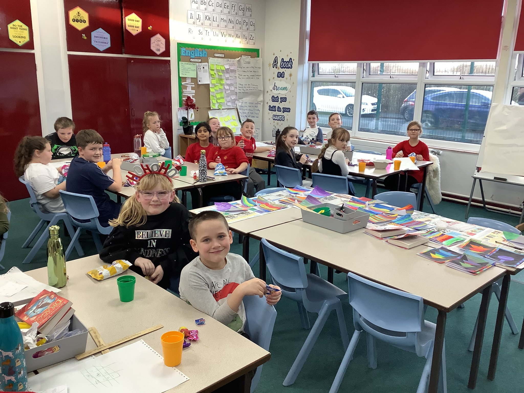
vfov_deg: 45.4
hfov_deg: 58.4
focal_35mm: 31
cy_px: 196
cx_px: 262
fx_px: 469
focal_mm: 3.3
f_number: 2.4
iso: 100
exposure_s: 1/50
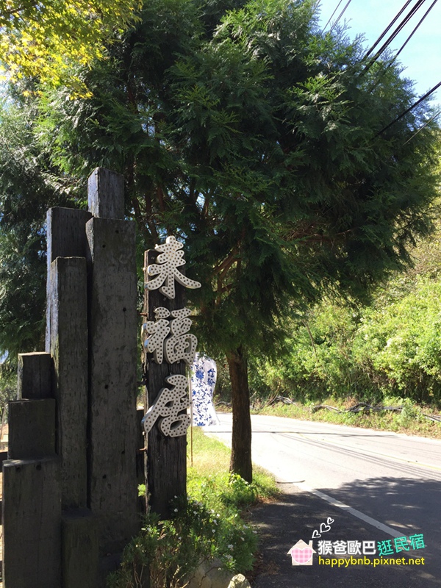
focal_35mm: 29
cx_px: 220
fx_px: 493
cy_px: 294
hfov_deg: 48.2
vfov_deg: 61.7
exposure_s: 1/321
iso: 32
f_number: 2.2
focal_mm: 4.15
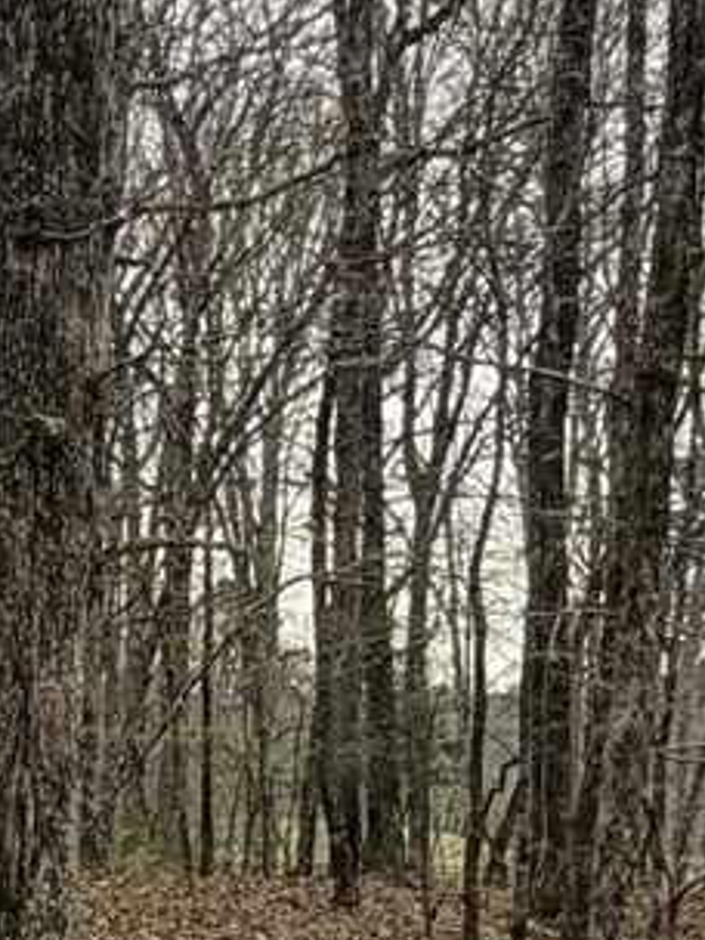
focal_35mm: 106
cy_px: 1085
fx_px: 2878
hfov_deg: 13.9
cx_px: 164
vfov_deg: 17.8
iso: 40
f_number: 2.2
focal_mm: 2.22
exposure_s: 1/242
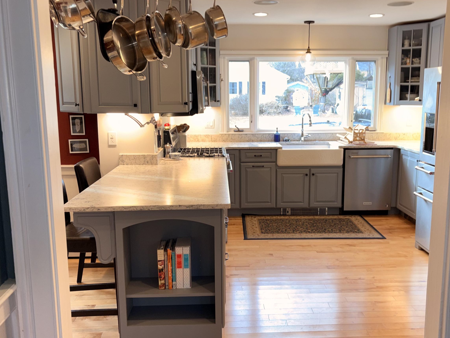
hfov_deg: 52.5
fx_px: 455
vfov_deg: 40.7
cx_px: 246
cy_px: 169
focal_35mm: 35
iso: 50
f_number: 1.6
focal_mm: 5.96
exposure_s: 1/36
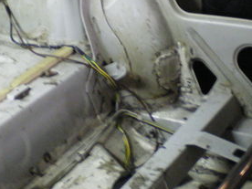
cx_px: 137
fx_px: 641
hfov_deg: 22.2
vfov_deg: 16.7
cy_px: 38
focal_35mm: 88
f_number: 3.1
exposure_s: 1/5
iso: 400
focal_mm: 6.3
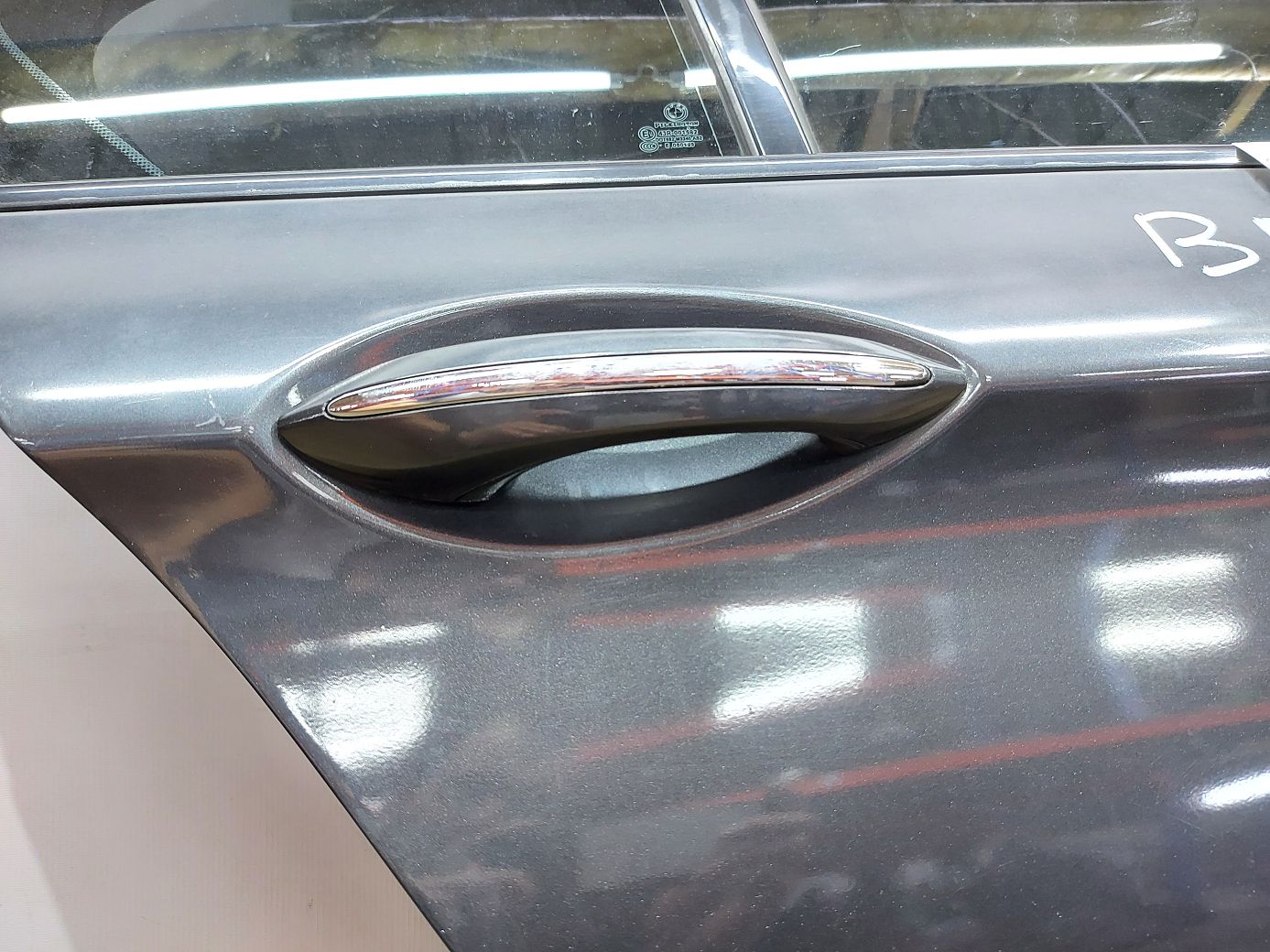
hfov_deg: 71.6
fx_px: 880
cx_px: 635
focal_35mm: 24
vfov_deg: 56.8
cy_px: 476
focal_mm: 5.23
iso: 400
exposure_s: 1/25
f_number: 1.8
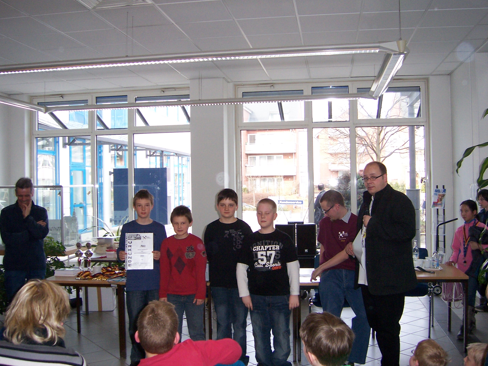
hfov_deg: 50.1
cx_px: 248
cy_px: 179
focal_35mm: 37
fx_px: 522
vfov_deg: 38.7
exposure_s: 1/125
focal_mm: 6
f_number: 3
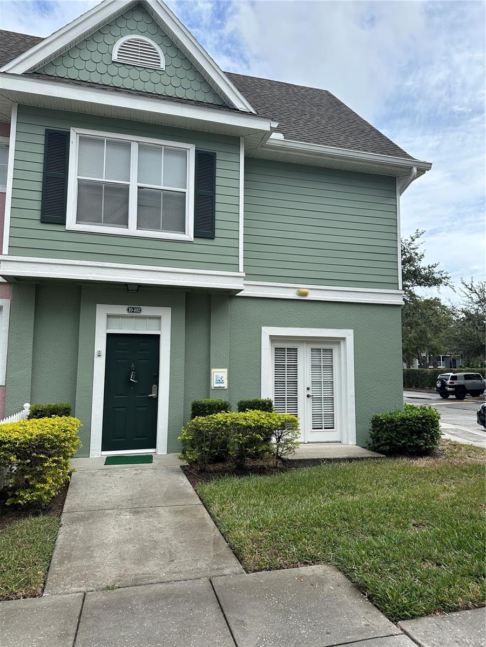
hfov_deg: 56.8
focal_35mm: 24
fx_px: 449
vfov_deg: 71.6
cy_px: 324
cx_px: 243
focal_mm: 6.86
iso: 80
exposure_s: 1/1779
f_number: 1.78
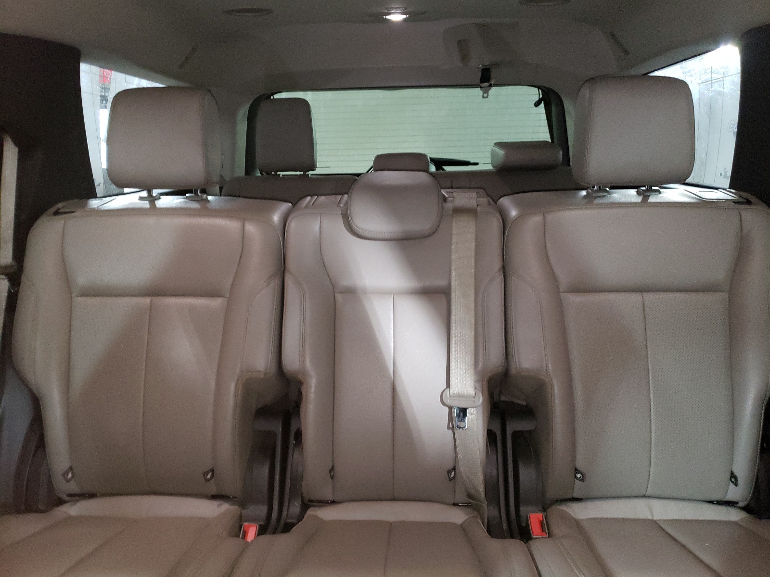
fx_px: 578
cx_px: 385
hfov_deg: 67.3
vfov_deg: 53.1
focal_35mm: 26
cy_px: 288
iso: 436
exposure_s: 1/30
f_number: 1.5
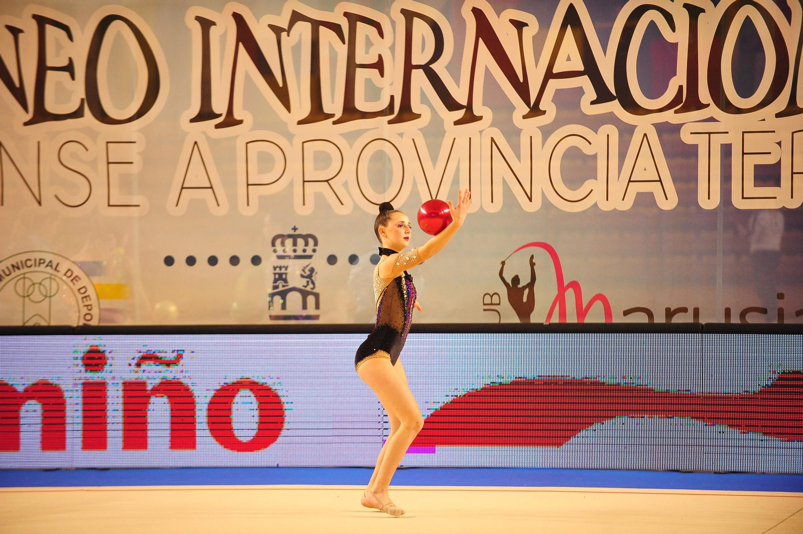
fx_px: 4013
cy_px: 267
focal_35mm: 180
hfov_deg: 11.4
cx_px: 402
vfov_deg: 7.6
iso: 2500
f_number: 2.8
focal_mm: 180
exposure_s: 1/800
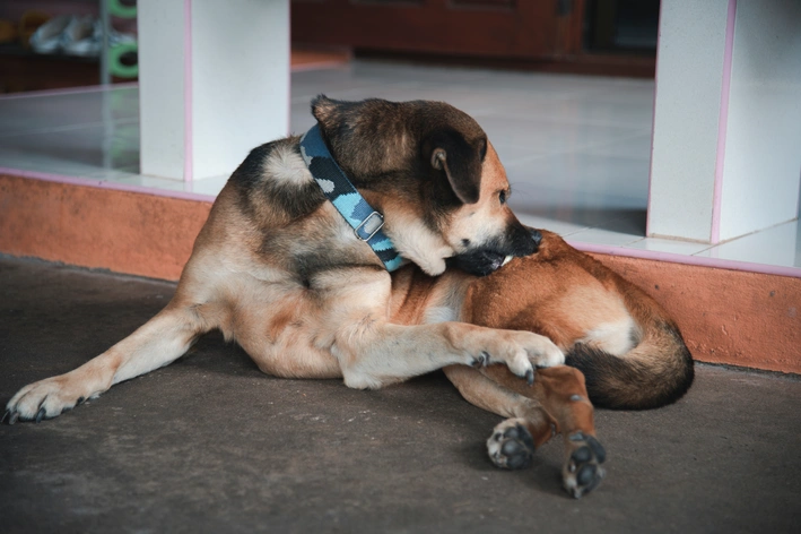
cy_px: 267
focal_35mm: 92
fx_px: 2046
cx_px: 400
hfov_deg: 22.2
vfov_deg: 14.8
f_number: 4
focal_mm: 92
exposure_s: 1/25
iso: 100
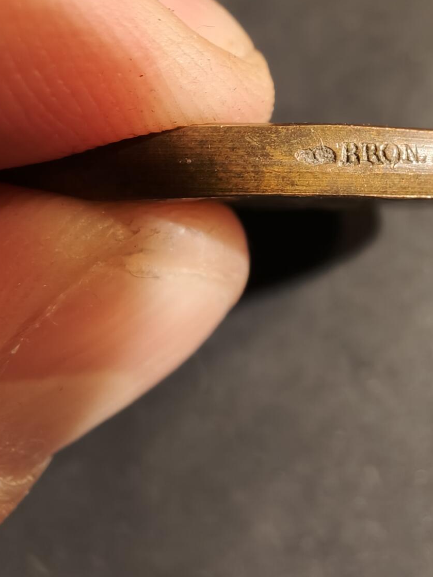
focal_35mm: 37
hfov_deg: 37.7
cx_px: 324
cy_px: 202
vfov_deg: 49.4
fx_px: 617
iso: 200
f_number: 2
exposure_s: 1/50
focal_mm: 2.32
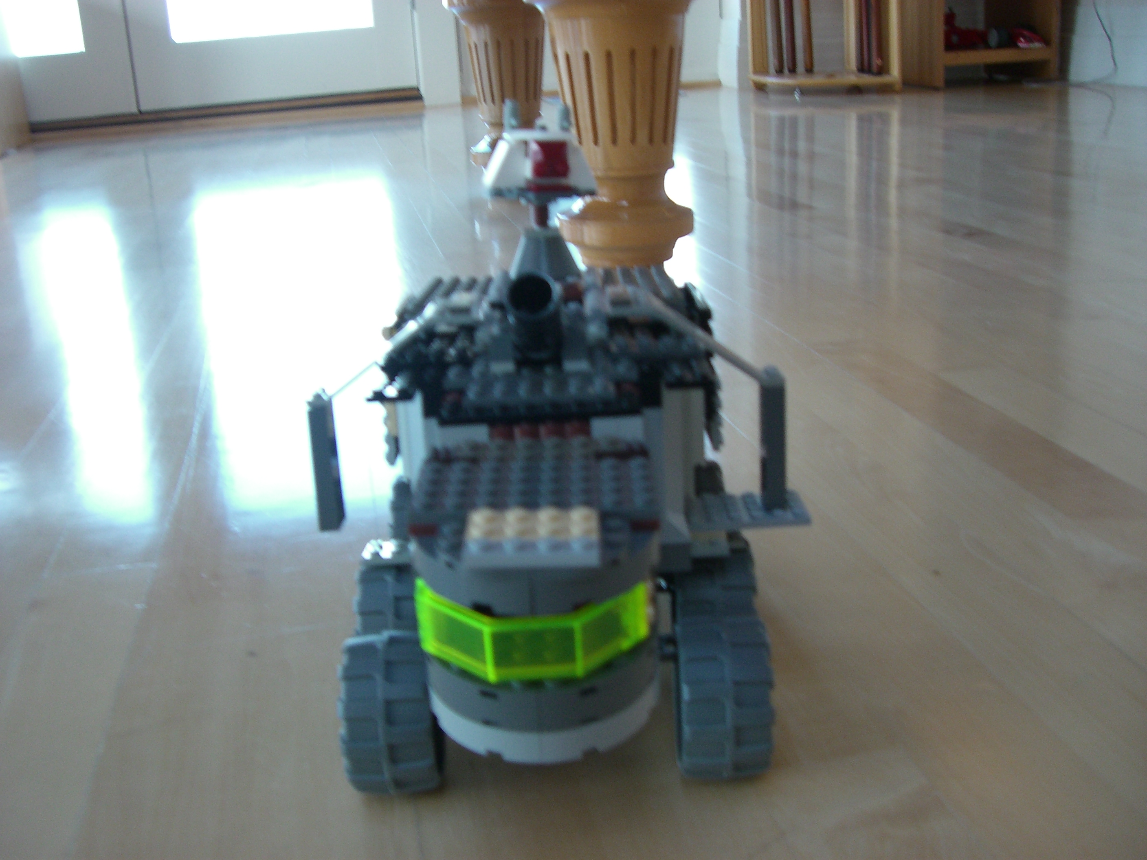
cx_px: 574
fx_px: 1259
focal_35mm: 38
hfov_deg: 49.0
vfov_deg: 37.7
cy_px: 430
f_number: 2.7
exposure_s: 1/60
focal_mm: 6.2
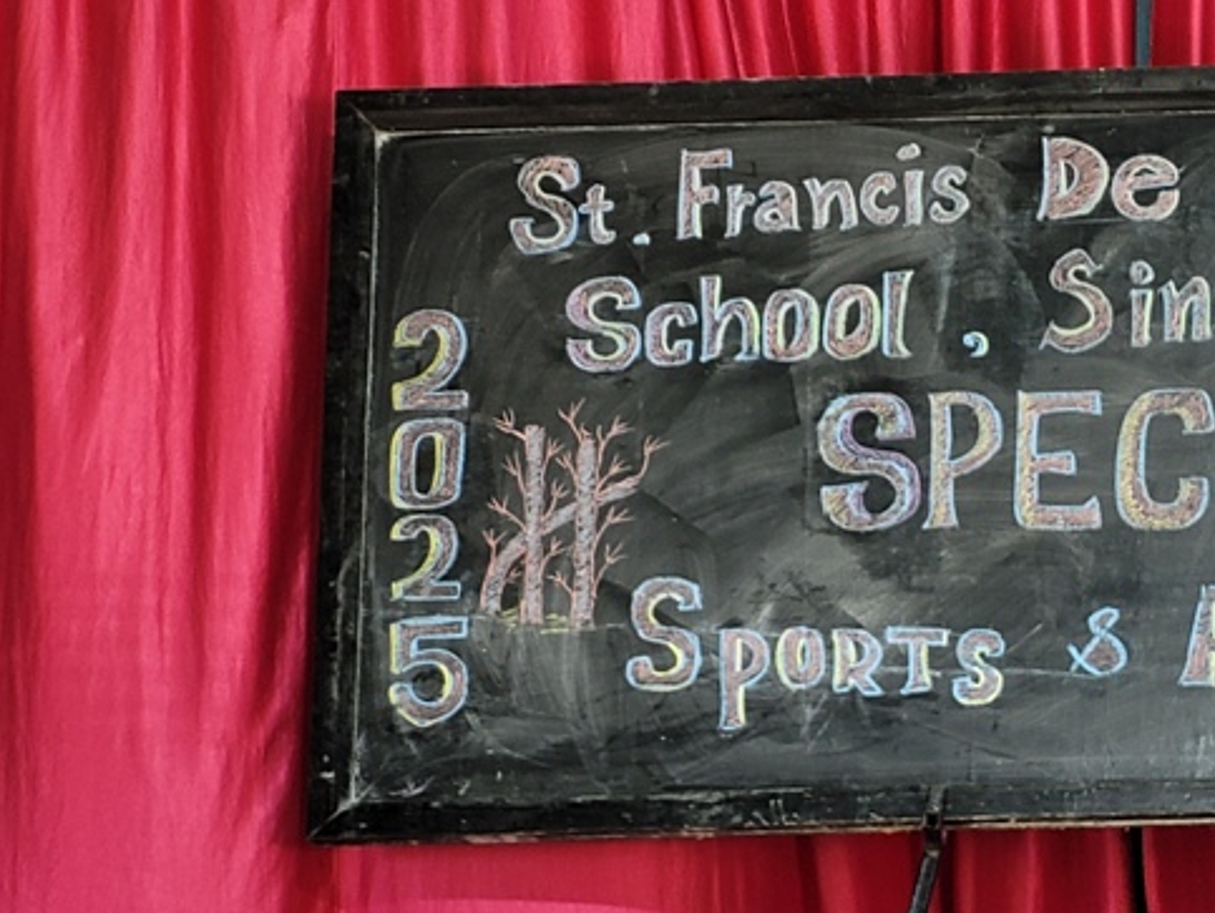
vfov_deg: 9.2
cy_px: 860
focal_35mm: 161
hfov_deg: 12.1
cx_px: 1265
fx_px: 5655
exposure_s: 1/50
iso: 80
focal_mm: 7.12
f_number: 2.4
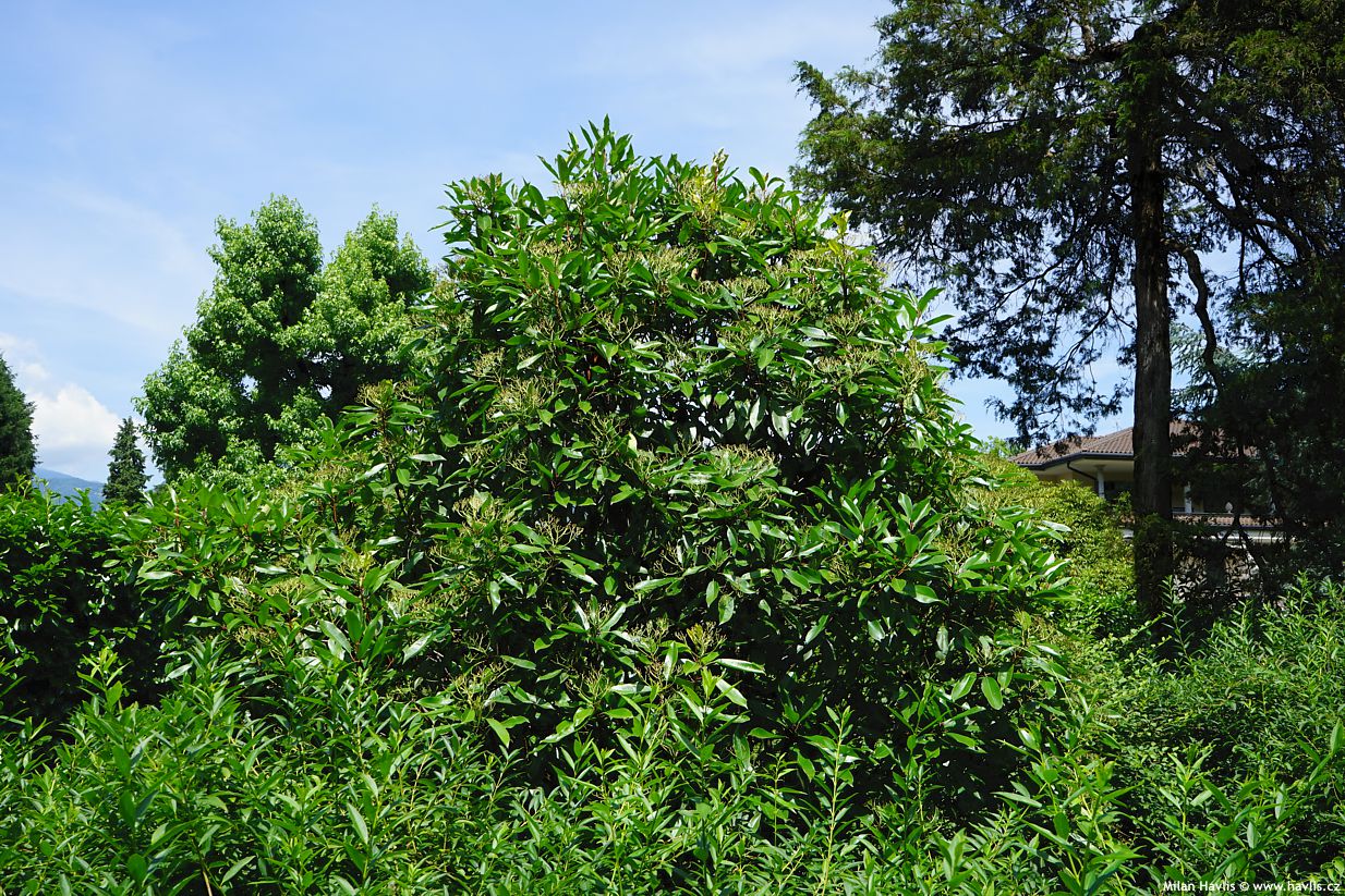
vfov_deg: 36.9
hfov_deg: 53.1
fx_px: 1345
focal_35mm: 36
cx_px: 672
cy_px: 448
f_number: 10
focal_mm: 36
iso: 100
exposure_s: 1/100
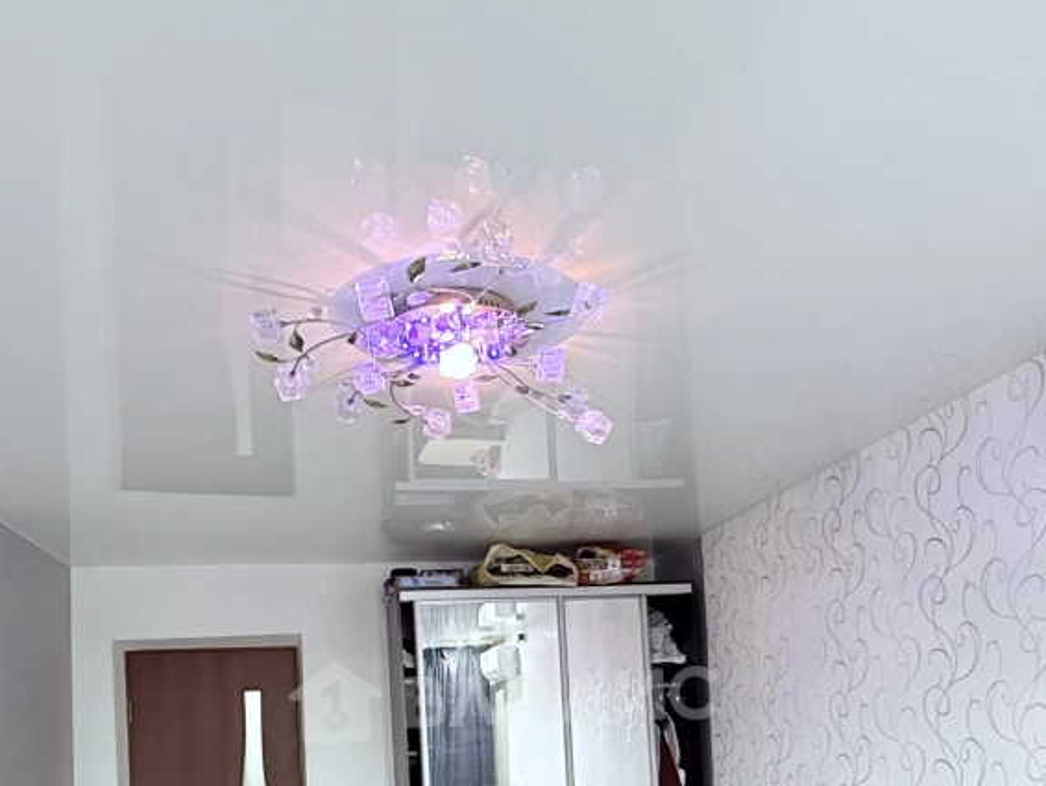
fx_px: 937
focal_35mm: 31
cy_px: 694
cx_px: 505
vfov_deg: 42.1
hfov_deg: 58.3
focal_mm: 2.22
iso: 640
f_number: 2.2
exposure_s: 1/50
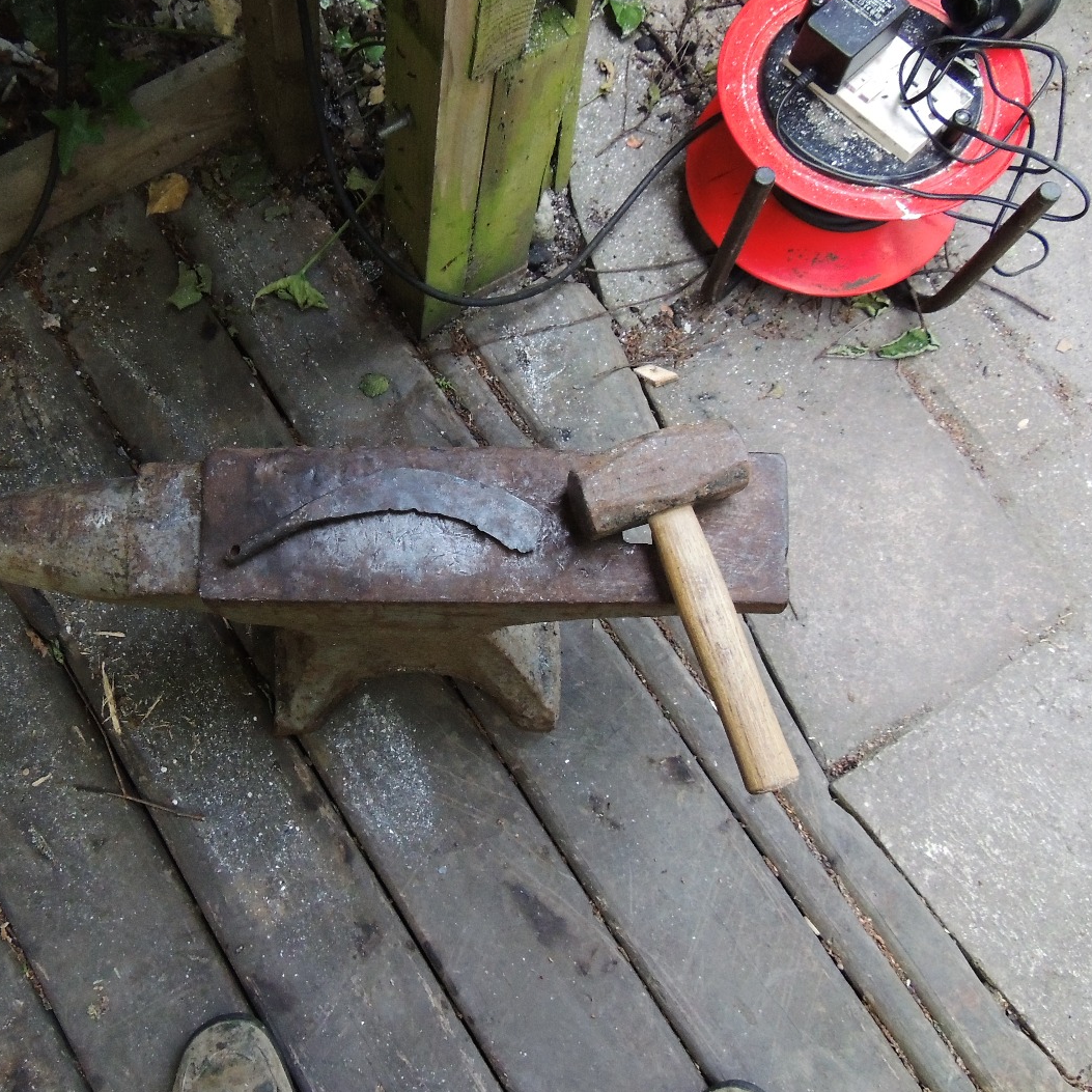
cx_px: 400
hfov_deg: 54.9
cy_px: 544
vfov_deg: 55.6
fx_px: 1035
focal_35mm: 29
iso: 720
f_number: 3
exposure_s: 1/160
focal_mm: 4.3
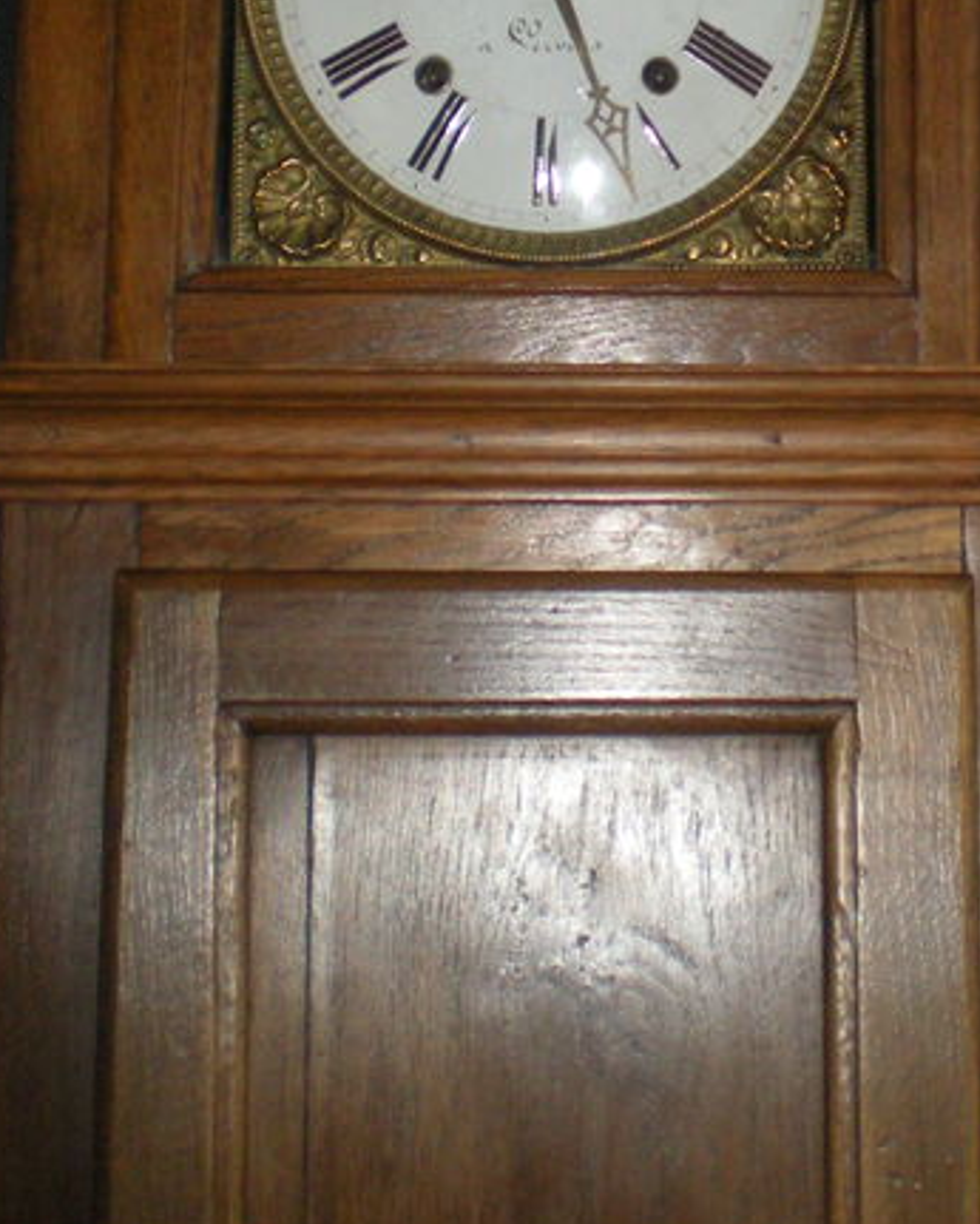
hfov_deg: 17.7
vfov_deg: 21.8
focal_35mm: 86
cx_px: 798
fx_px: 3117
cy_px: 182
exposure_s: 1/60
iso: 200
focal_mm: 6.3
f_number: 3.1
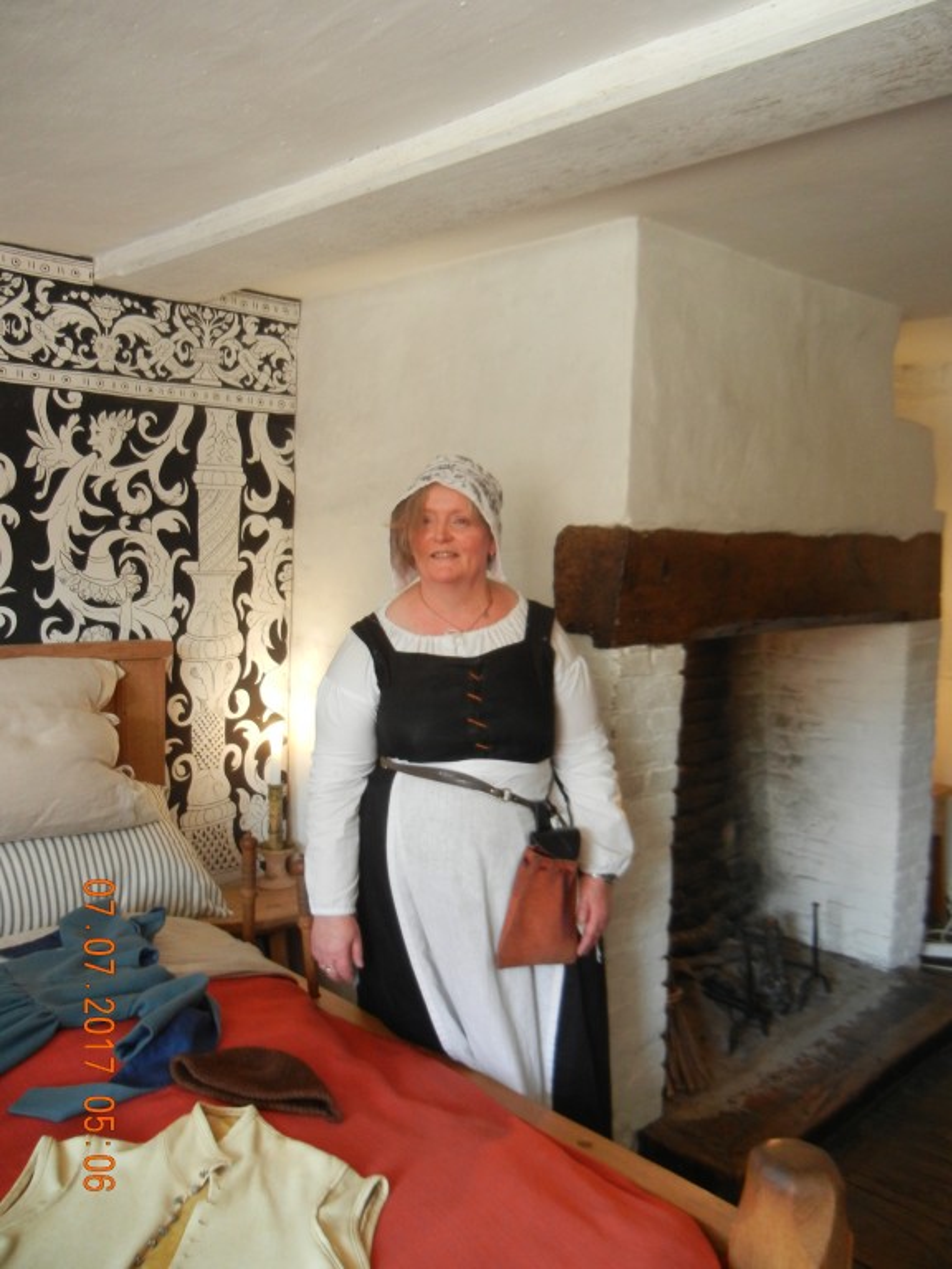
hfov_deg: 46.8
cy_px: 634
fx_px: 1100
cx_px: 476
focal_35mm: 30
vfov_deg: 60.0
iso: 400
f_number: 3.5
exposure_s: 1/19.3
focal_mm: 5.4
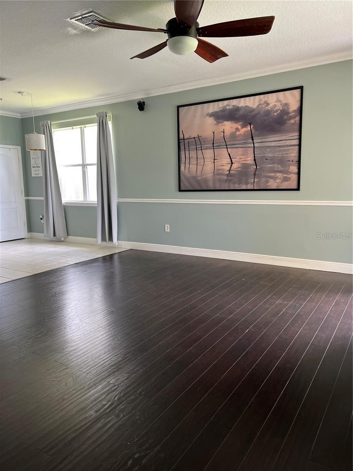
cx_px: 176
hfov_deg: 53.1
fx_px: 354
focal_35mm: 26
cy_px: 236
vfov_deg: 67.3
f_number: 1.5
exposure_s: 1/121
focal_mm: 5.7
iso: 125
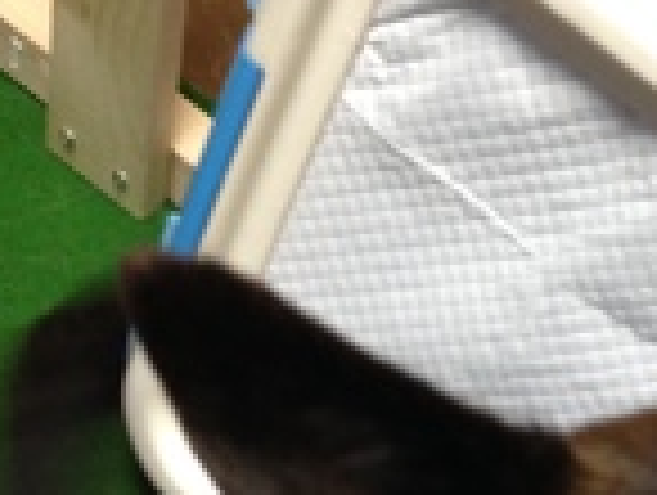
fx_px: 2148
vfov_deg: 12.8
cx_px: 680
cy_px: 628
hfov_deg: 17.0
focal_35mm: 113
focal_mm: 4.12
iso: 160
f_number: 2.4
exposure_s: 1/20
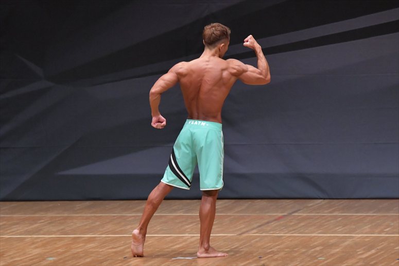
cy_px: 133
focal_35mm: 300
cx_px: 200
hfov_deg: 6.9
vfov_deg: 4.6
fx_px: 3323
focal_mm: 200
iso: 6400
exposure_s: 1/400
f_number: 5.6
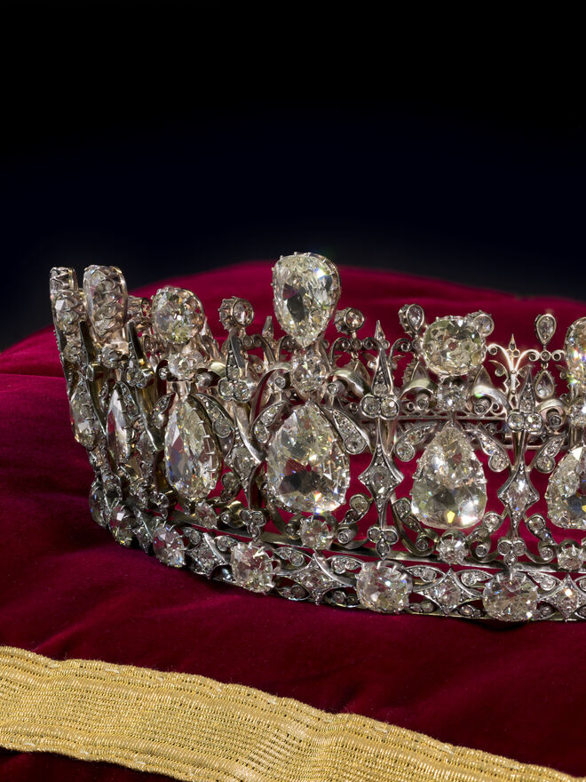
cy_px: 391
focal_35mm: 120
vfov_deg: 16.4
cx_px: 293
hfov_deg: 12.3
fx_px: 2709
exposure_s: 1/8
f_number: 8
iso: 200
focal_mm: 60
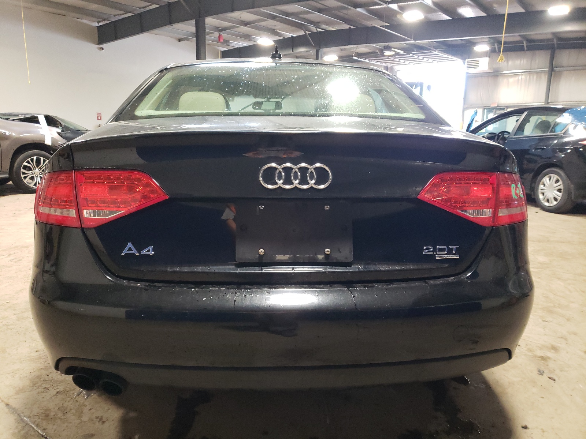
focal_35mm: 26
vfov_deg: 53.1
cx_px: 293
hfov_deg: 67.3
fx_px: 440
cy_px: 220
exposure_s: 1/60.2
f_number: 1.5
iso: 343
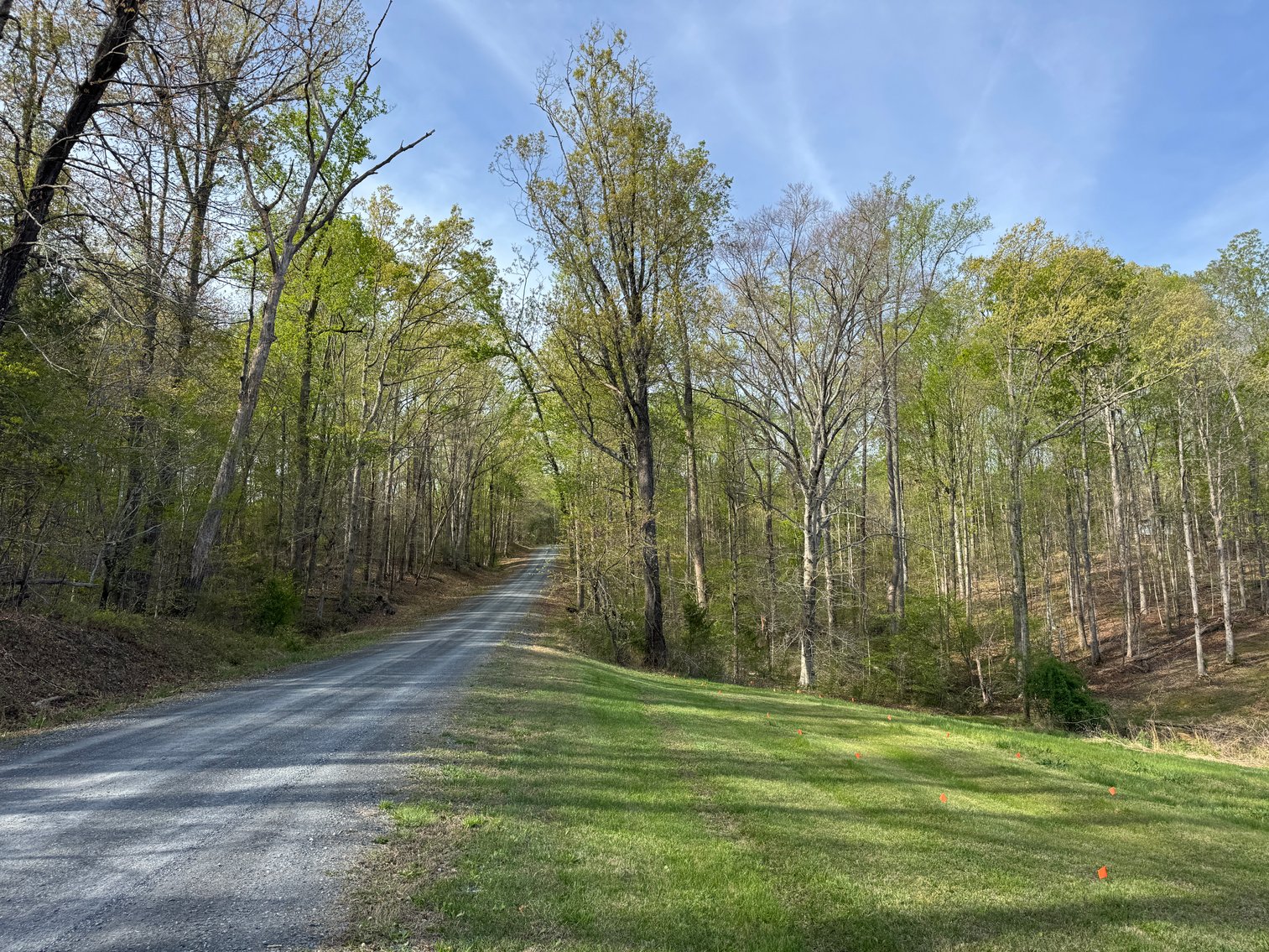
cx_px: 634
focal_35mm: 24
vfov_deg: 56.8
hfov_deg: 71.6
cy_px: 476
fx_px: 880
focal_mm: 6.76
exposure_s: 1/2252
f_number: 1.78
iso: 80
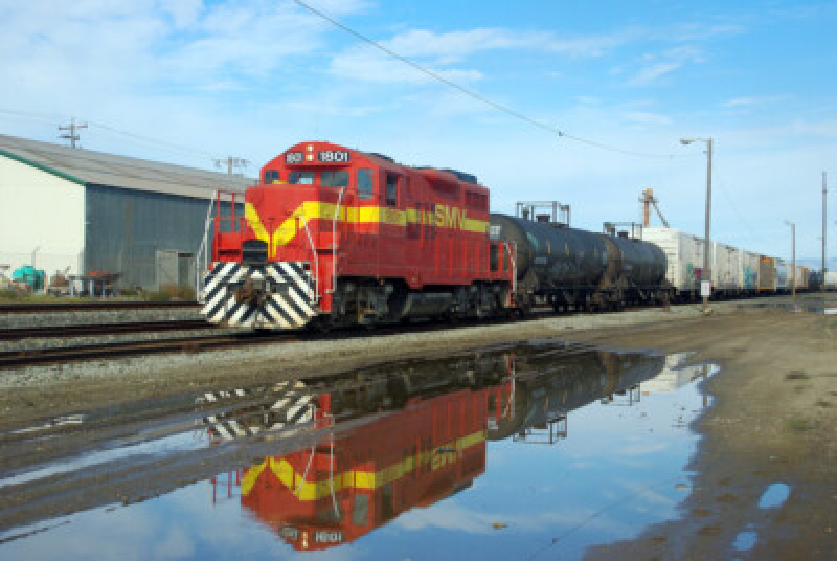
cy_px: 280
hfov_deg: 38.1
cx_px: 418
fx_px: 1211
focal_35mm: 52
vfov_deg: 26.1
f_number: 5.6
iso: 100
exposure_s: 1/750
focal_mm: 35
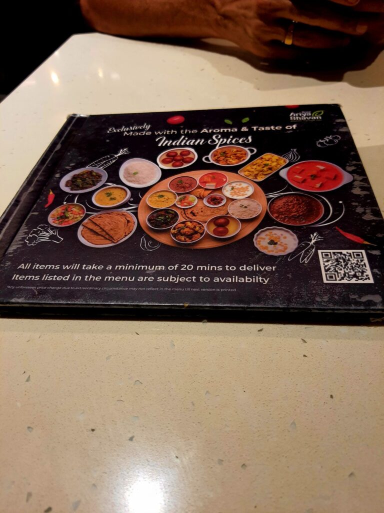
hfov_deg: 53.1
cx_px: 192
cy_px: 256
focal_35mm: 26
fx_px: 385
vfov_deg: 67.3
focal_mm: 4.32
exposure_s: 1/100
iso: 200
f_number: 1.7
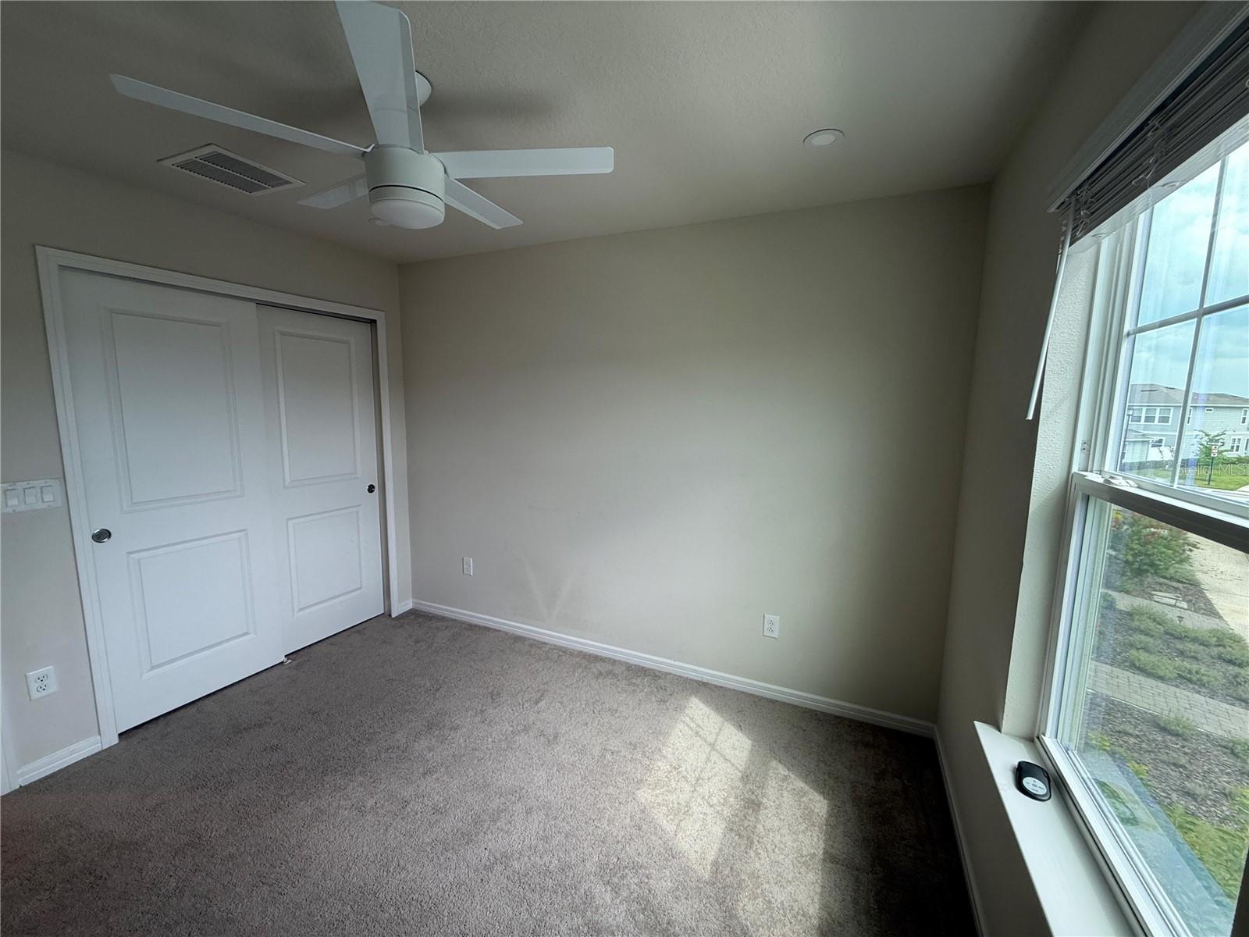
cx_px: 624
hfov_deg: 102.1
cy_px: 468
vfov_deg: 85.7
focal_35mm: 14
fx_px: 505
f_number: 2.2
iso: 100
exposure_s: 1/120
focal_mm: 2.22
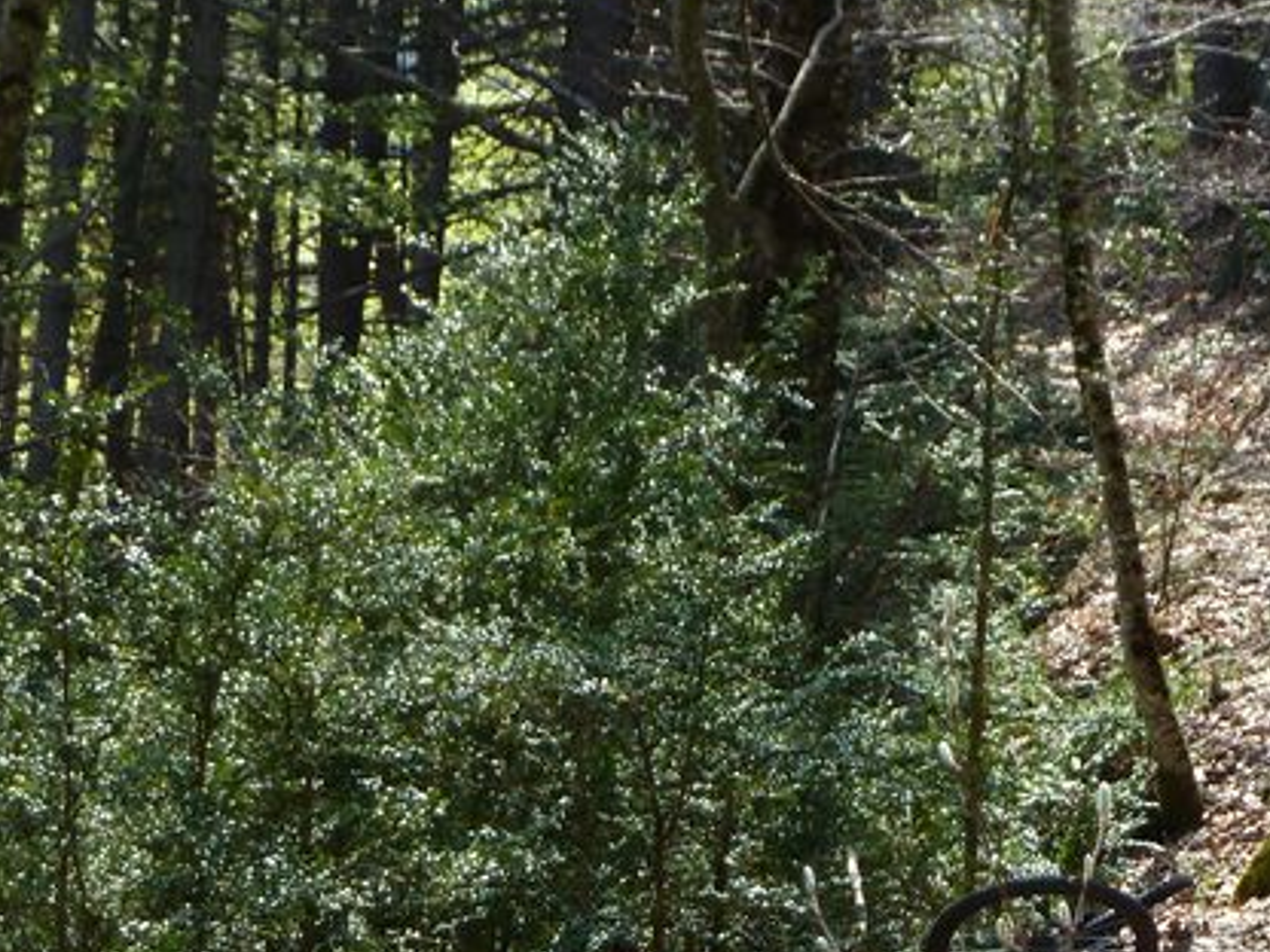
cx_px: 1096
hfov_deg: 15.1
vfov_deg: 11.4
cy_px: 827
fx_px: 4733
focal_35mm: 129
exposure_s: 1/125
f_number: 4.1
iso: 80
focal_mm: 11
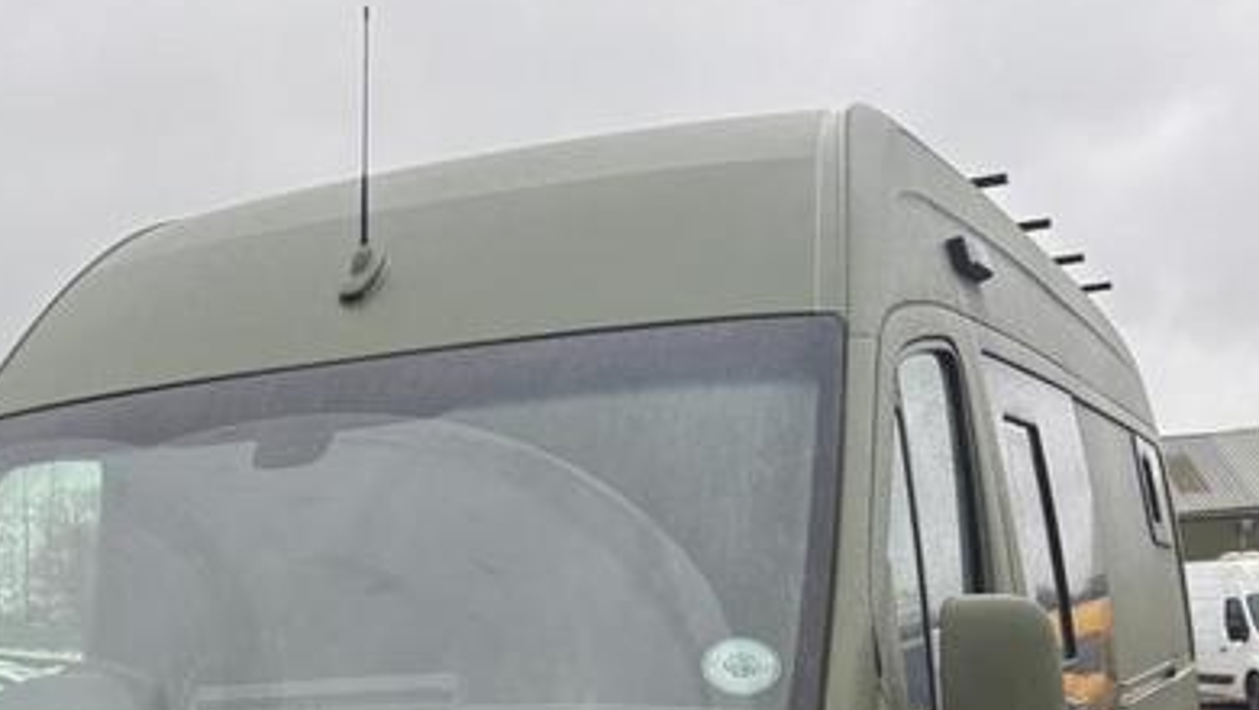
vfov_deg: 17.5
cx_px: 236
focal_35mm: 65
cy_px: 910
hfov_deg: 31.4
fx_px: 2171
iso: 50
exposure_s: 1/100
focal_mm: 5.96
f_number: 1.6
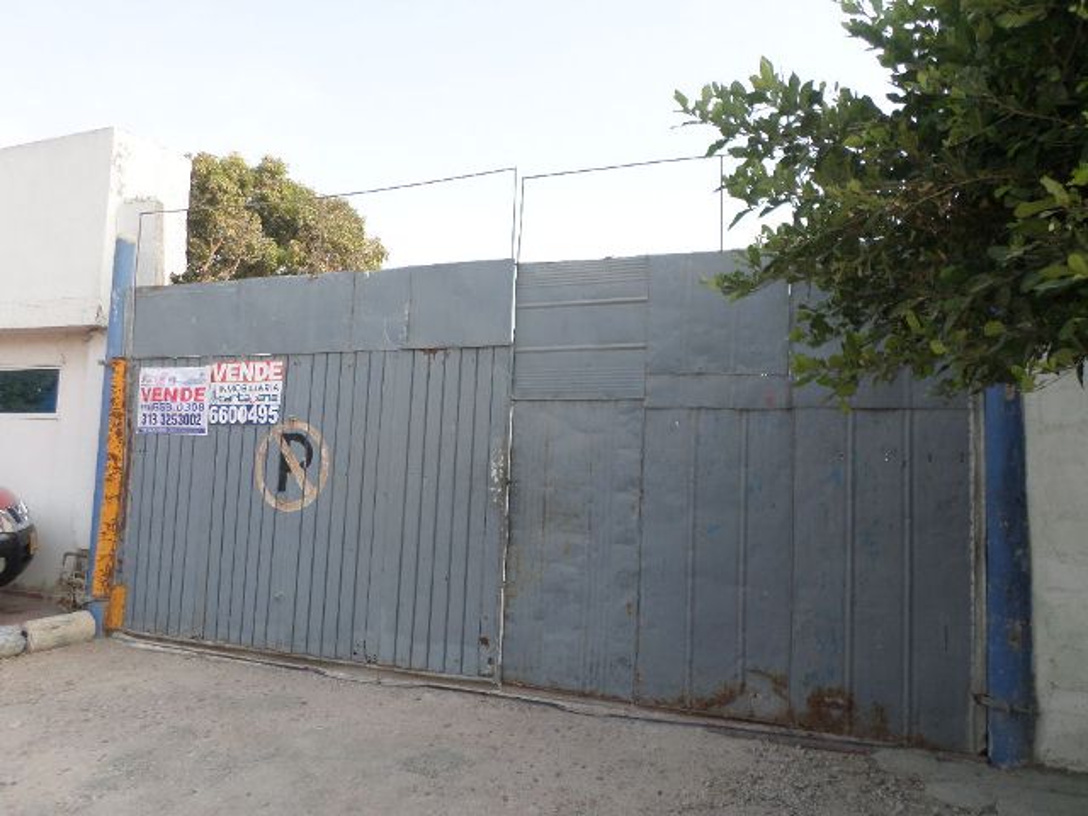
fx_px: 786
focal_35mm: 25
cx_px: 544
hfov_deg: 69.4
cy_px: 408
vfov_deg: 54.9
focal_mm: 4.5
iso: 80
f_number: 2.5
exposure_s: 1/500
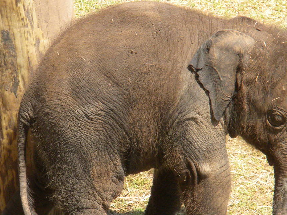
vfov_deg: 3.1
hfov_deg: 4.1
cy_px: 137
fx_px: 3971
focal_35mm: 479
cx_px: 97
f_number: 5.3
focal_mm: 46.2
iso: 189
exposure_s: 1/430
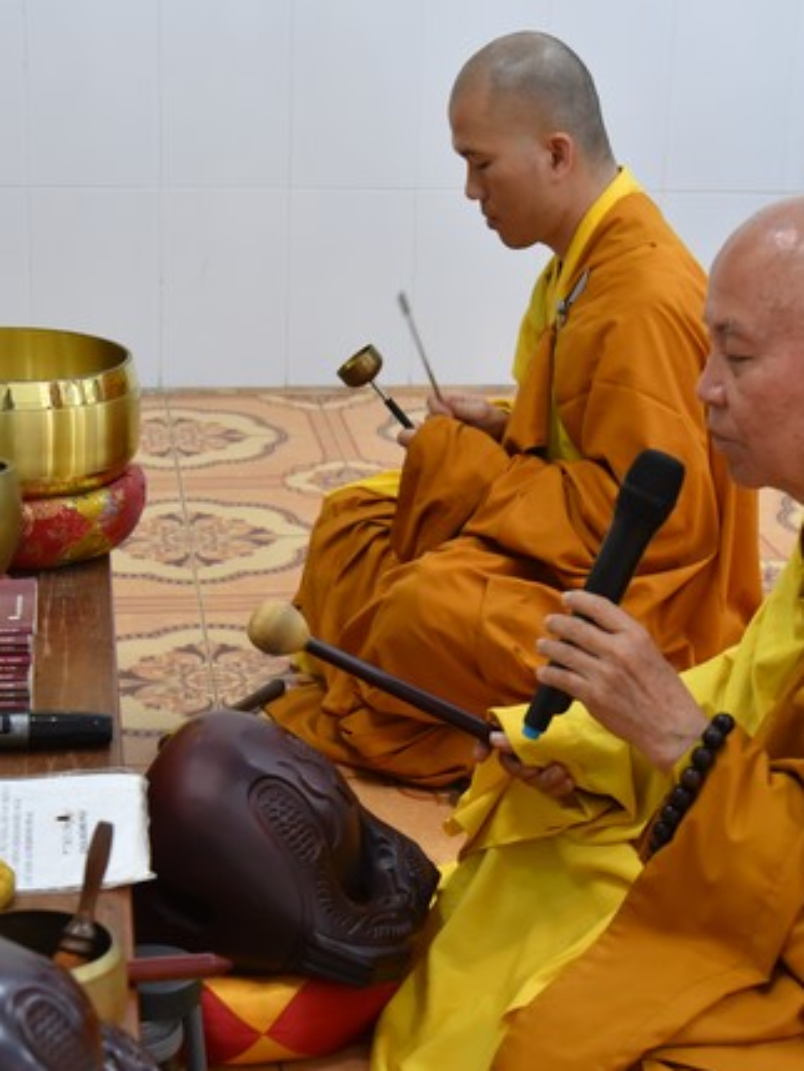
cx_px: 449
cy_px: 537
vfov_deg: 27.8
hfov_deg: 21.0
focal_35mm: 70
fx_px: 2167
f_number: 5
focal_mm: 48
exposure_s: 1/100
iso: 1600
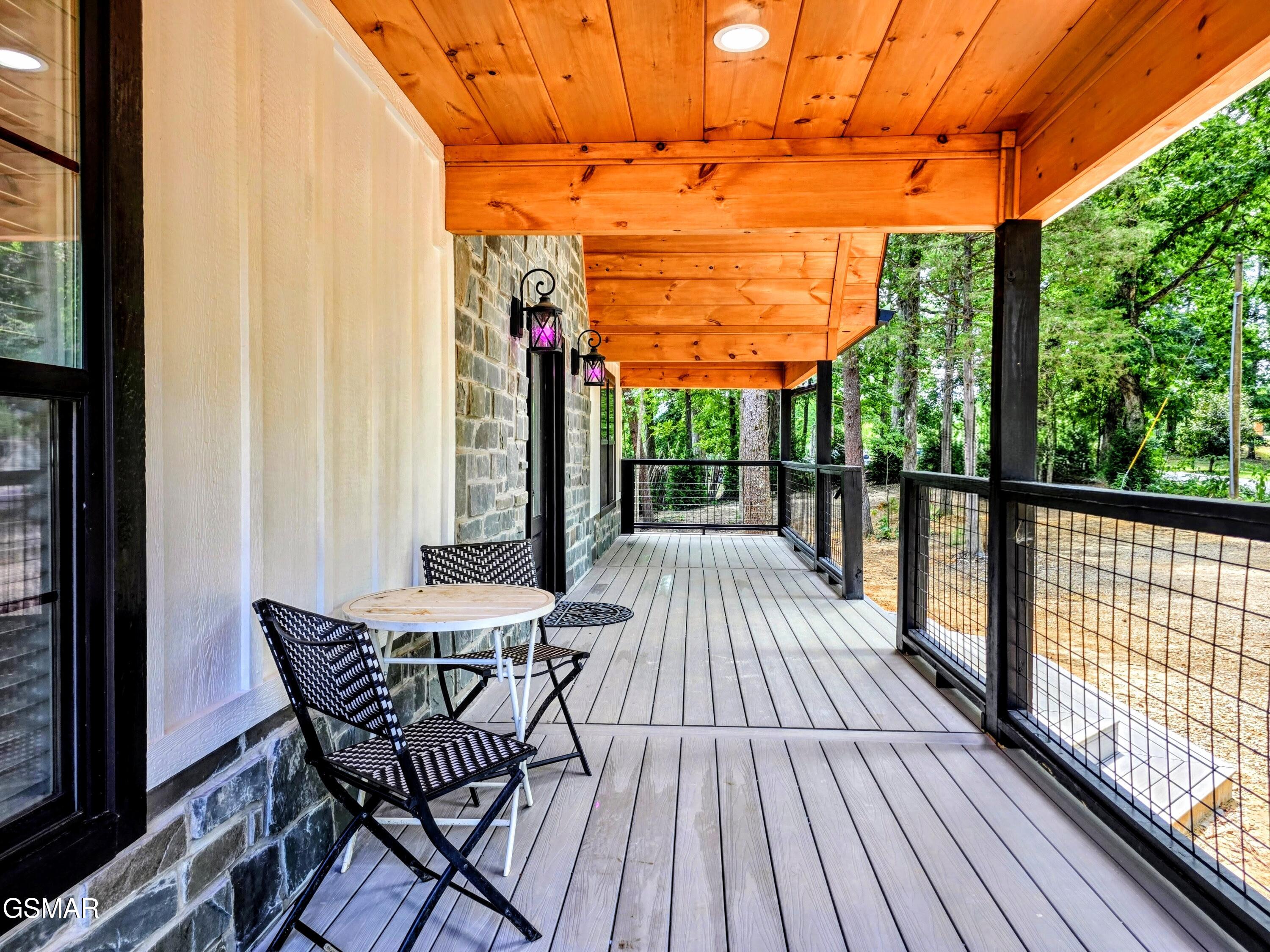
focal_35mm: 23
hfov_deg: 73.9
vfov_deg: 58.9
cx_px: 635
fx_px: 844
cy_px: 476
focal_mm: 6.3
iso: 20
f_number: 1.7
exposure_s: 1/120
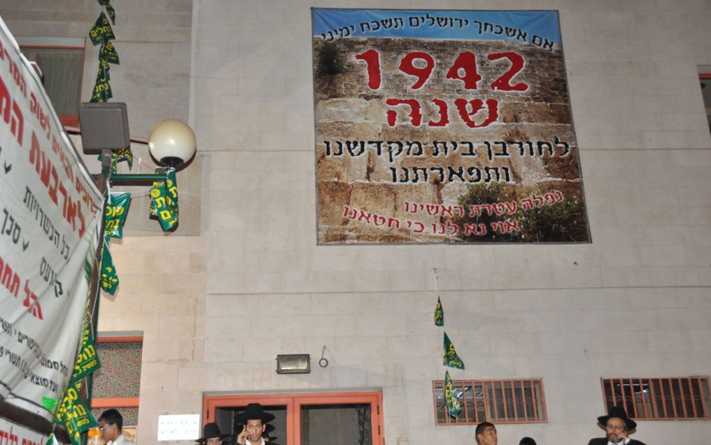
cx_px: 357
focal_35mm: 40
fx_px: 775
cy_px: 230
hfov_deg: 49.3
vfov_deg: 32.0
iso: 1600
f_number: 7.1
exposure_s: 1/60
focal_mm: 26
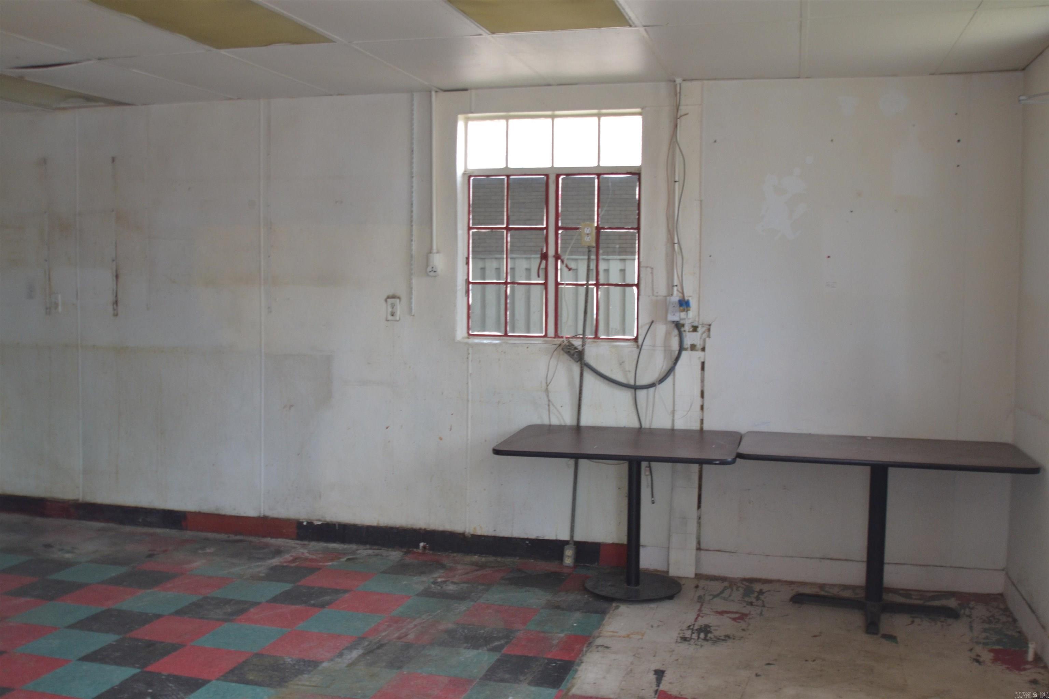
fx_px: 1049
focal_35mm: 36
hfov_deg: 53.1
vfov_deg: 36.9
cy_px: 350
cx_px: 524
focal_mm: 24
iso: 800
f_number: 4.5
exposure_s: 1/40
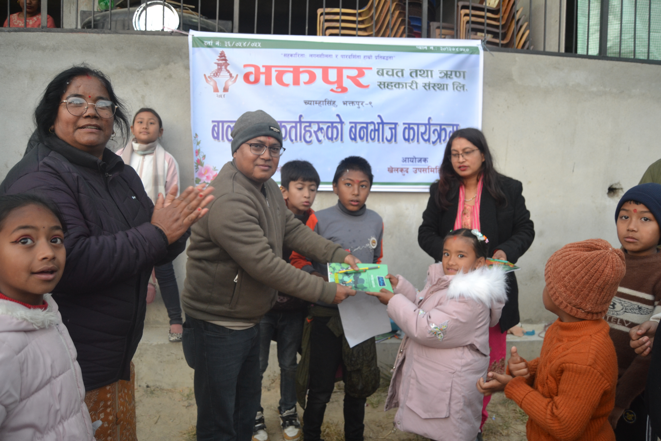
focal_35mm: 27
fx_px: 496
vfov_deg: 47.9
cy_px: 220
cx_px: 330
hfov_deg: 67.4
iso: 560
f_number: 3.5
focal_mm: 18
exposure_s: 1/60
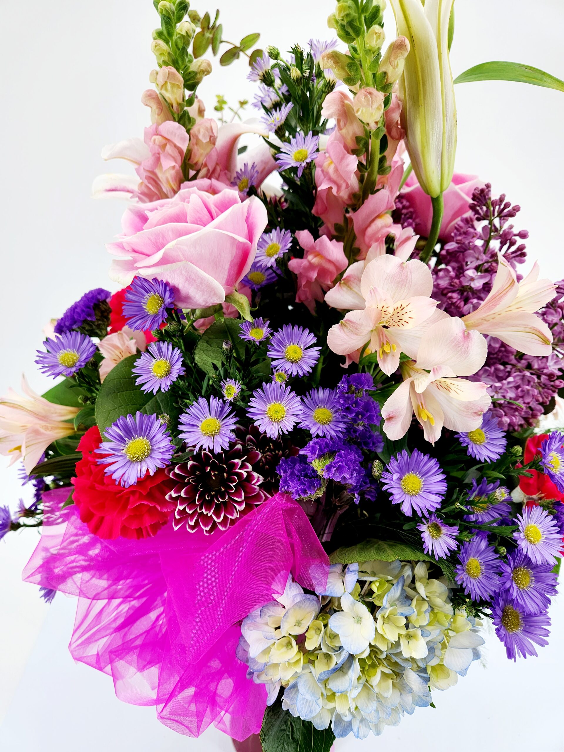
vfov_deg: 73.9
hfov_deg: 58.9
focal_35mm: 23
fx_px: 500
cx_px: 282
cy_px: 376
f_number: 1.8
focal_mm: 5.4
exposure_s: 1/182
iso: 25
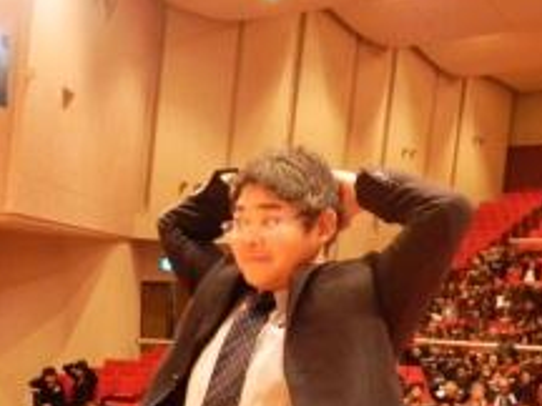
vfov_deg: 24.9
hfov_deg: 33.0
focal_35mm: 58
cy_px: 313
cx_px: 359
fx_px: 908
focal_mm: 5
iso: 400
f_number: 3.5
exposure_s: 1/13
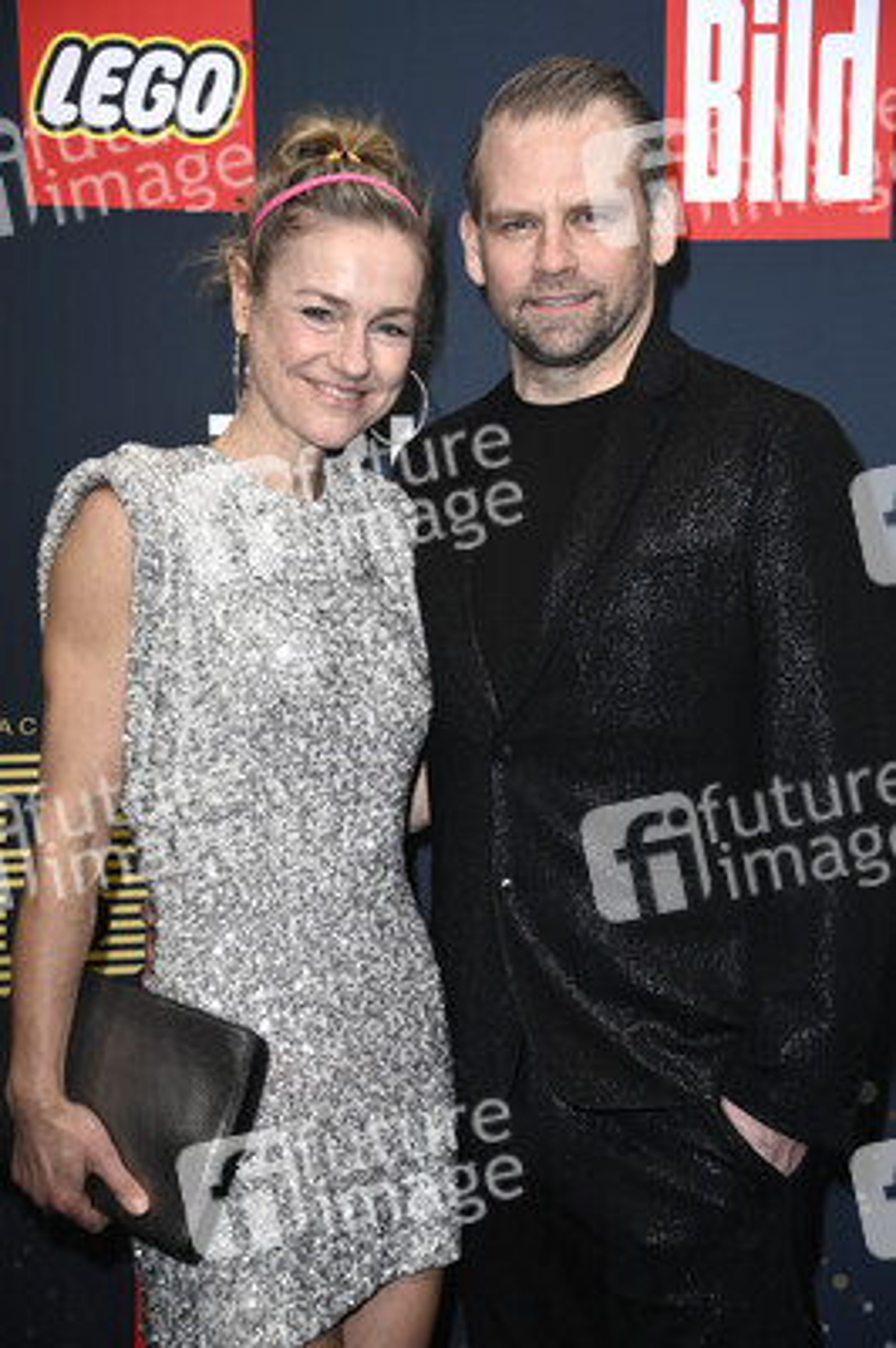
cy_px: 674
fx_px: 3066
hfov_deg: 16.6
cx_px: 448
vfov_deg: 24.8
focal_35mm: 82
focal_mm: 82
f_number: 5.6
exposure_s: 1/250
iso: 320
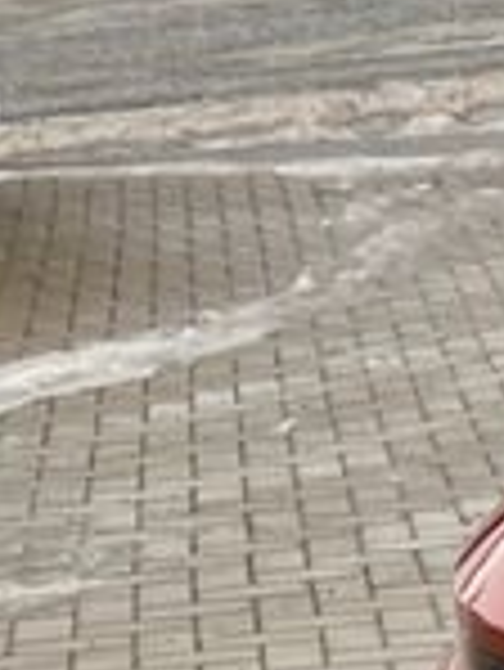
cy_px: 836
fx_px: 3470
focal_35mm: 179
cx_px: 1714
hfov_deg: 7.1
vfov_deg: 10.8
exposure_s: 1/121
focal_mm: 5.1
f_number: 1.6
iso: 64
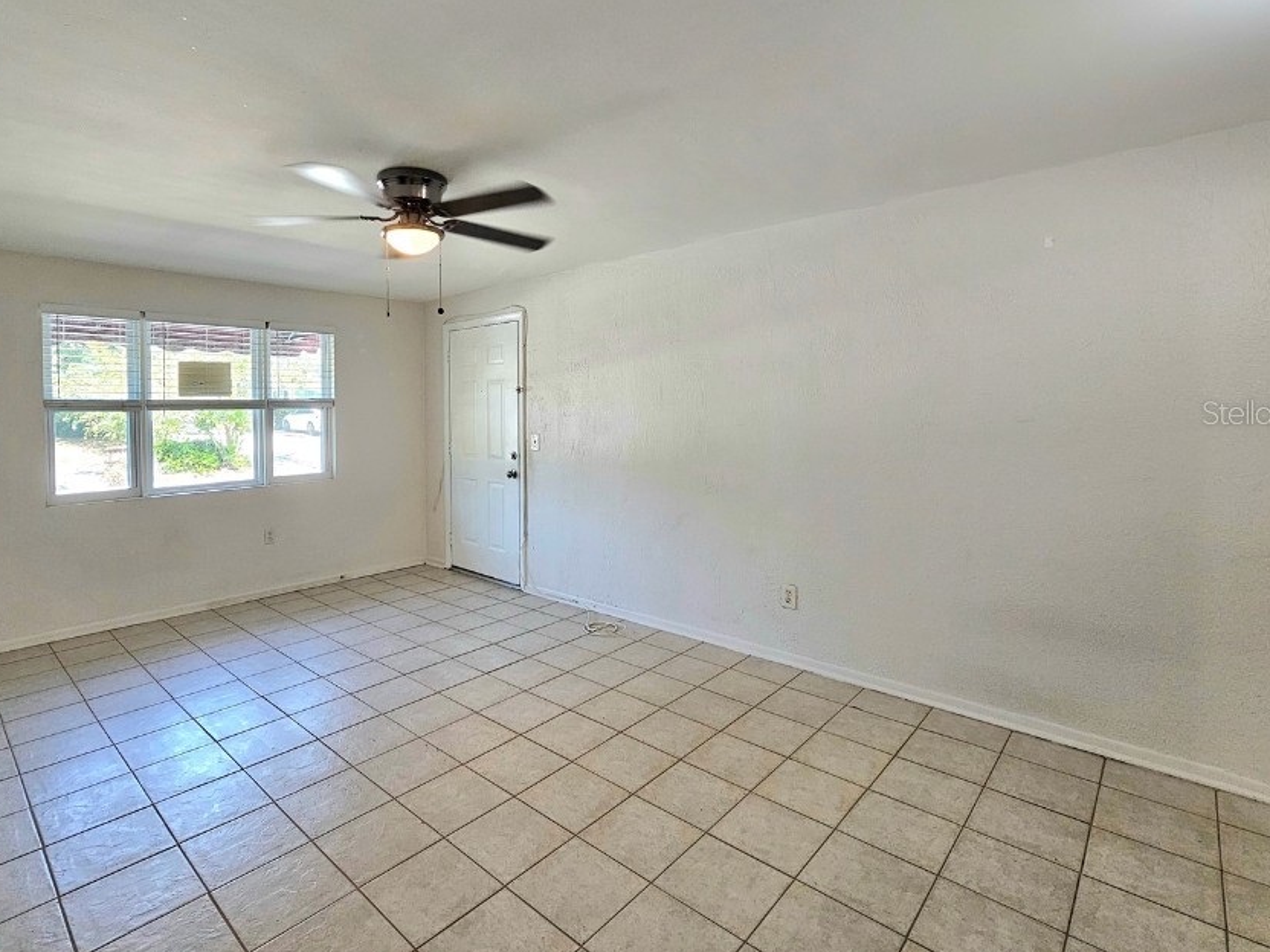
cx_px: 565
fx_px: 587
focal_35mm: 16
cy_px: 412
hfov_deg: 94.1
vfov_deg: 77.7
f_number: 2.2
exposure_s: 1/60.2
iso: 100
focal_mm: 2.2
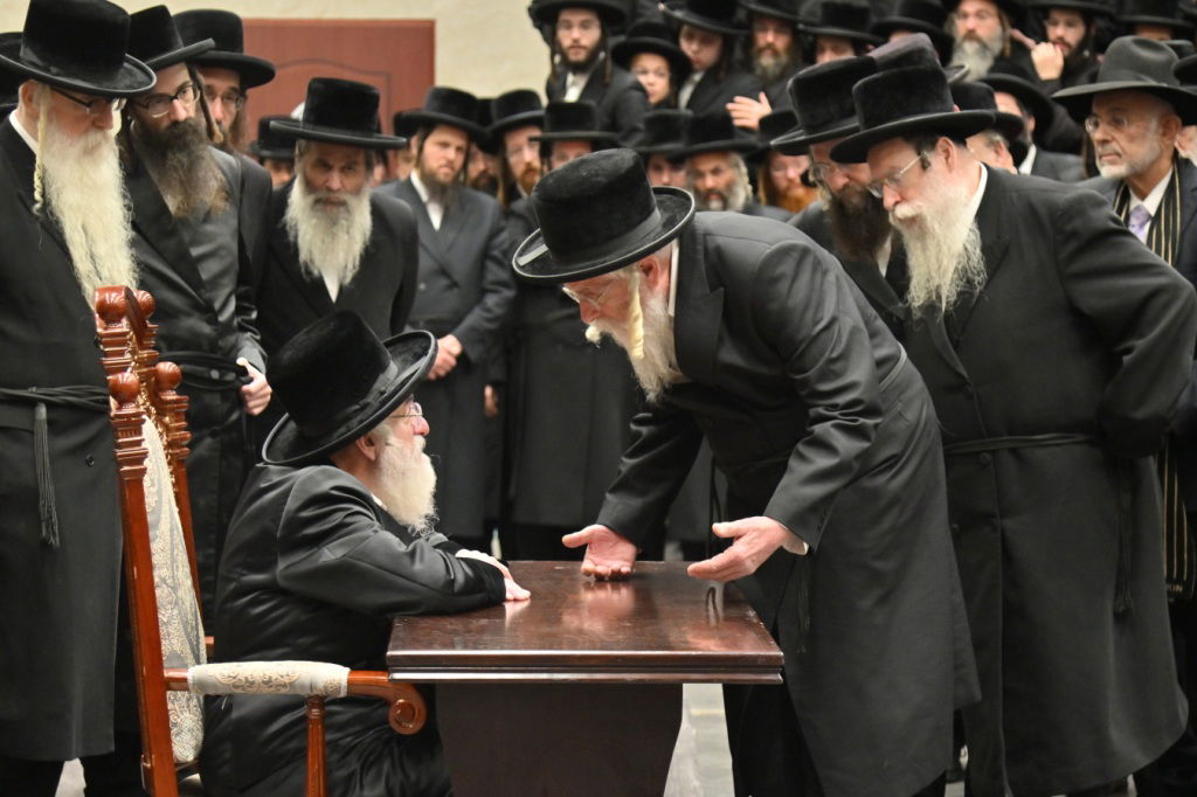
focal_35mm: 117
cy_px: 398
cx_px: 598
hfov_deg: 17.5
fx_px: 3889
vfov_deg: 11.7
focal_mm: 78
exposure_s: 1/320
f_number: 4
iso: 800
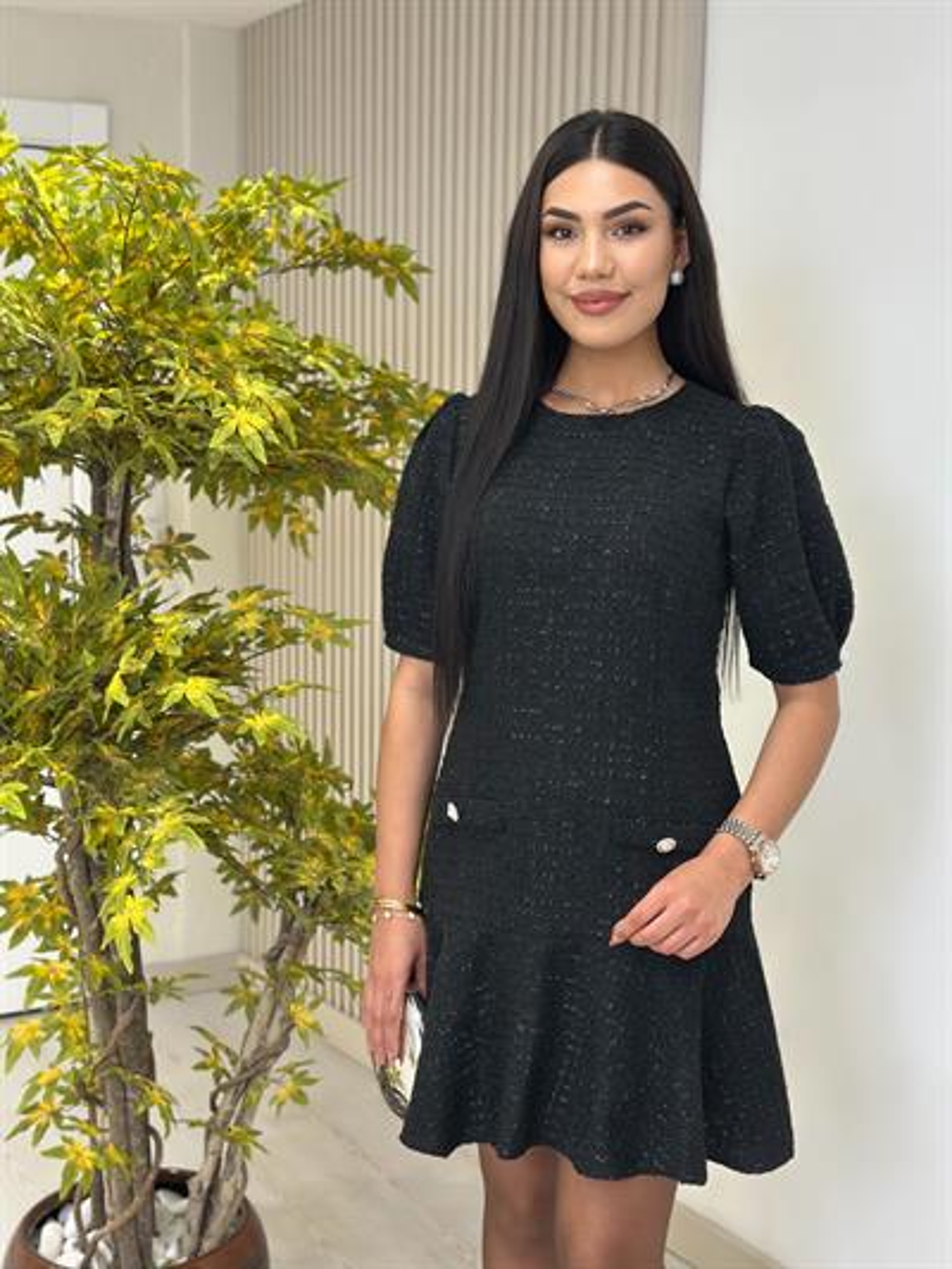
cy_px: 634
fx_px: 1759
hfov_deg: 30.3
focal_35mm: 48
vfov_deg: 39.6
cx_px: 476
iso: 80
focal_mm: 6.86
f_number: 1.78
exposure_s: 1/100
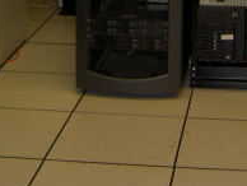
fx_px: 800
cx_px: 178
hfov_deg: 17.5
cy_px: -73
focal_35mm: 112
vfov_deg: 12.7
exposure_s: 1/60
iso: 50
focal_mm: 5.6
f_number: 2.8
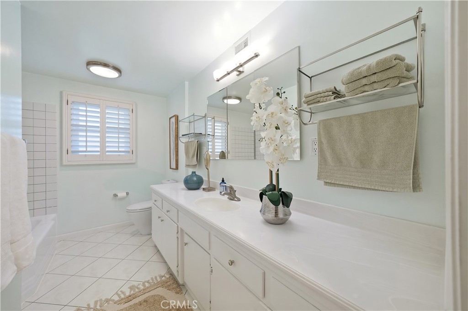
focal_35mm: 13
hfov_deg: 108.3
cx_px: 234
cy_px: 156
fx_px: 169
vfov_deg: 85.4
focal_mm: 13
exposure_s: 1/100
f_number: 5.6
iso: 800
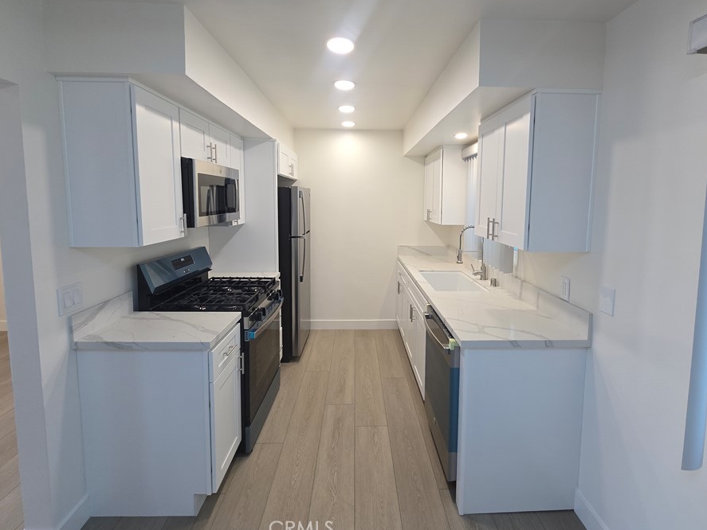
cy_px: 234
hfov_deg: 98.1
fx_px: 306
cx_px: 369
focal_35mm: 15
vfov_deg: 81.5
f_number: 2.2
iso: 50
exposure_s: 1/56.5
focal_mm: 2.2
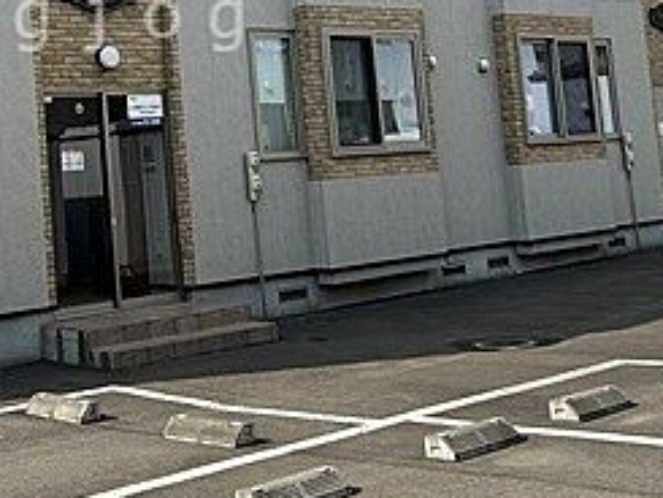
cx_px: 73
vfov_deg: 21.0
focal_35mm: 68
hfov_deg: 27.6
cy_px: 19
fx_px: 1303
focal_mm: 5.7
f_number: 1.5
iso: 50
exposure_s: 1/3831
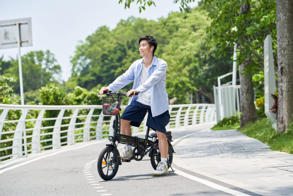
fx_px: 798
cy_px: 98
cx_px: 146
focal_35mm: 98
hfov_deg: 20.8
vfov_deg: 14.0
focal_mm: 98
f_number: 3.5
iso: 100
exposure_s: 1/640
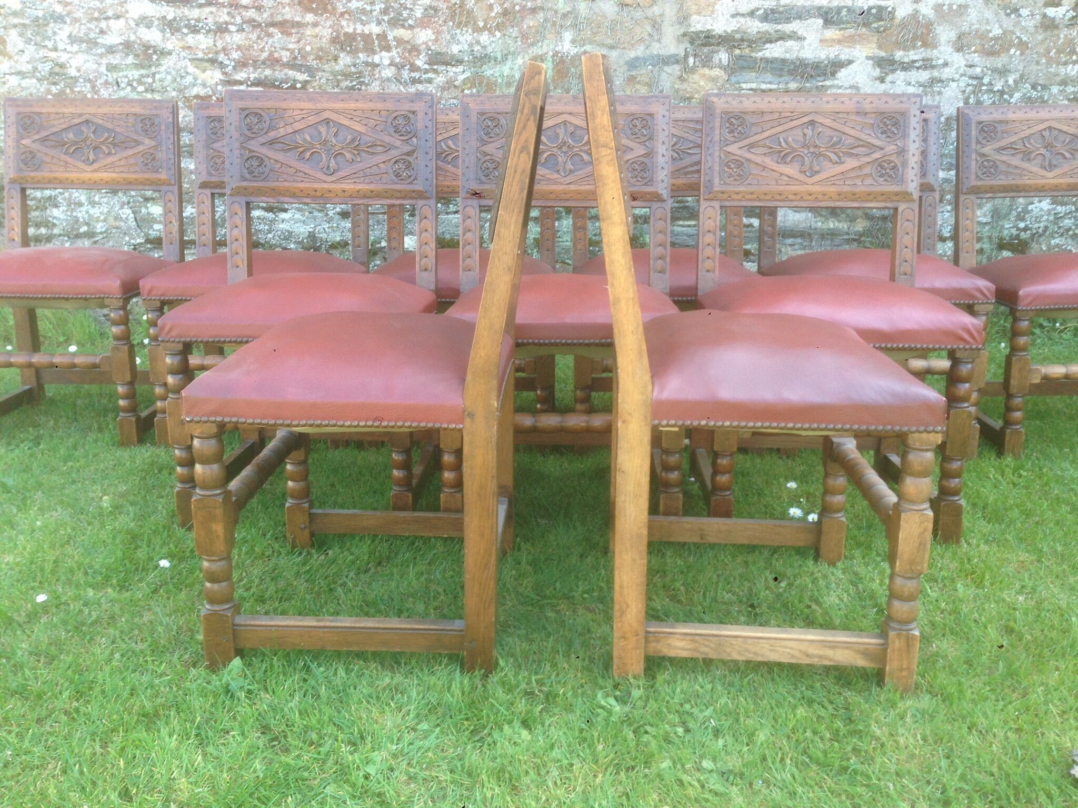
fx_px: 1028
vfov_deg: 42.9
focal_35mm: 33
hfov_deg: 55.4
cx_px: 539
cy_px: 404
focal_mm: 4.12
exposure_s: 1/120
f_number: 2.4
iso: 80
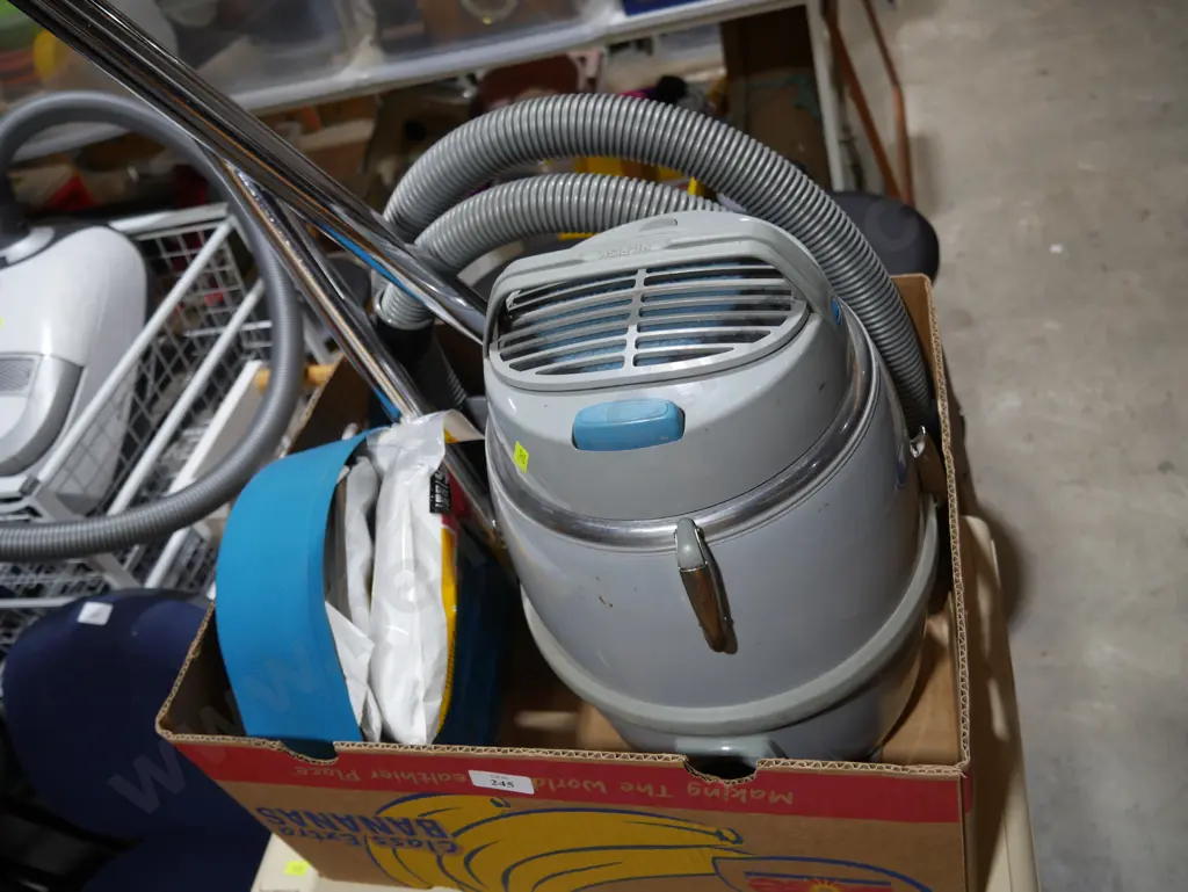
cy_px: 446
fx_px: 961
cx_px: 594
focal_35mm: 28
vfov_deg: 49.8
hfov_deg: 63.4
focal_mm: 14
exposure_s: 1/125
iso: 200
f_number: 3.5
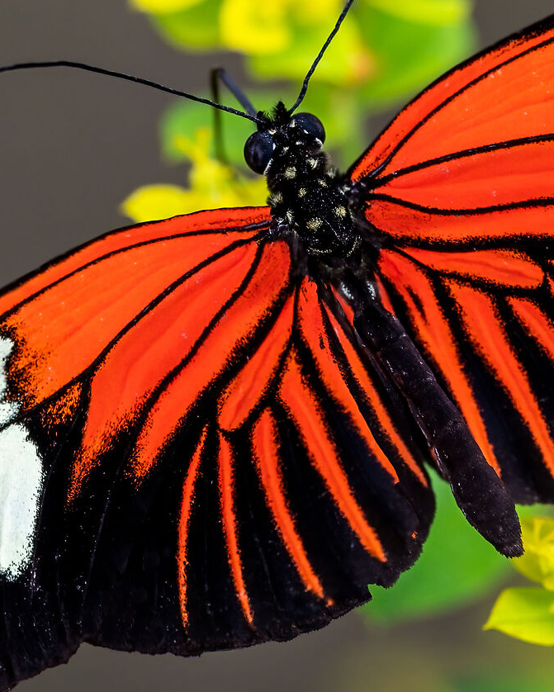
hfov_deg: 5.5
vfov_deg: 6.8
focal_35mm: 282
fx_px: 5777
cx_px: 440
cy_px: 187
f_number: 7.1
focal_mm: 105
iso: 640
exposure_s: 1/640
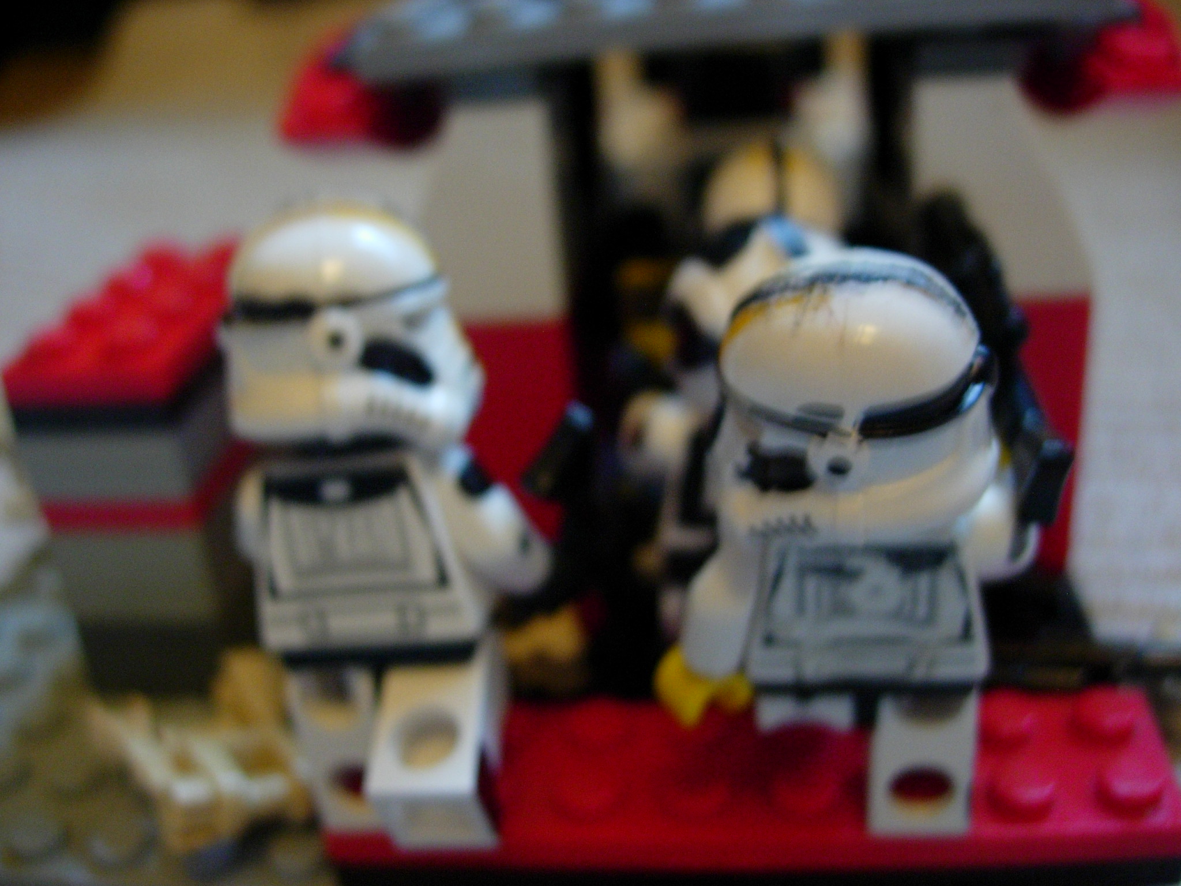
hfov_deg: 49.0
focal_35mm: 38
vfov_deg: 37.7
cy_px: 443
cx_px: 590
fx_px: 1296
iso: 200
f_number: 2.8
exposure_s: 1/7.5
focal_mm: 7.8
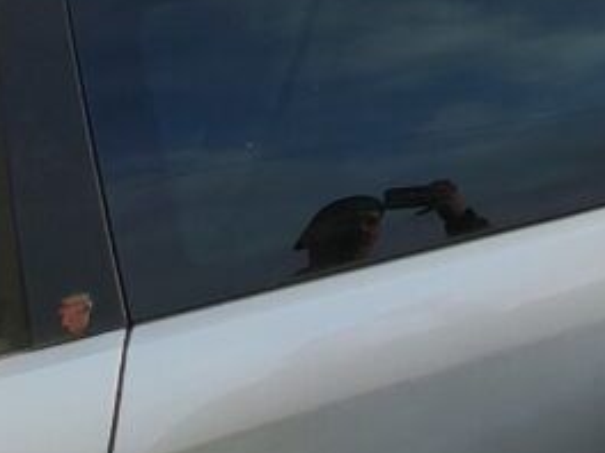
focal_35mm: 63
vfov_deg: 17.9
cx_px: 979
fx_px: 1101
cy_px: -391
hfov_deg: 22.9
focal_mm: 1.74
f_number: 2.2
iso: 32
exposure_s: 1/230
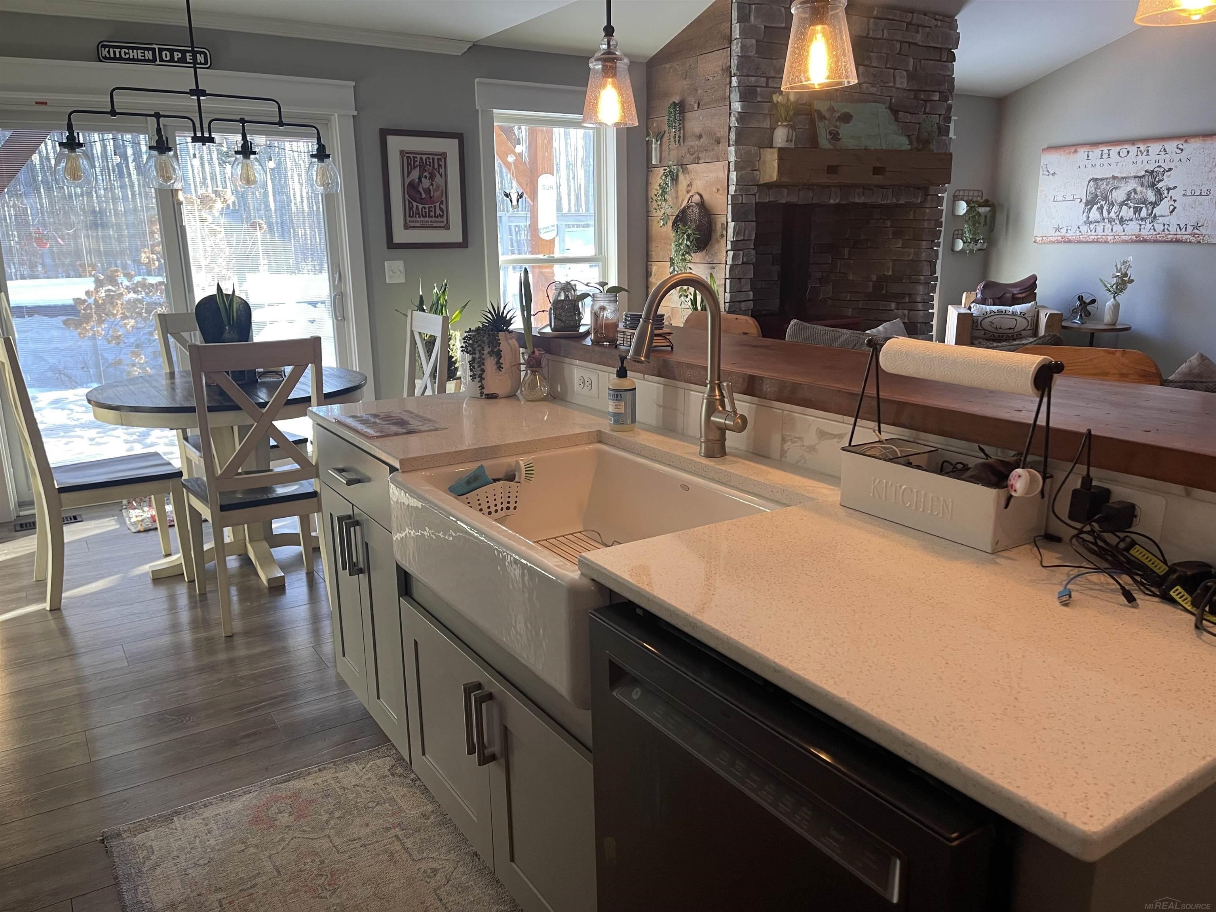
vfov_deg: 54.9
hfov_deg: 69.4
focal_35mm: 25
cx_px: 608
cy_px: 456
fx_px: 878
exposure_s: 1/60
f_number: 1.6
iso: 100
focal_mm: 5.1
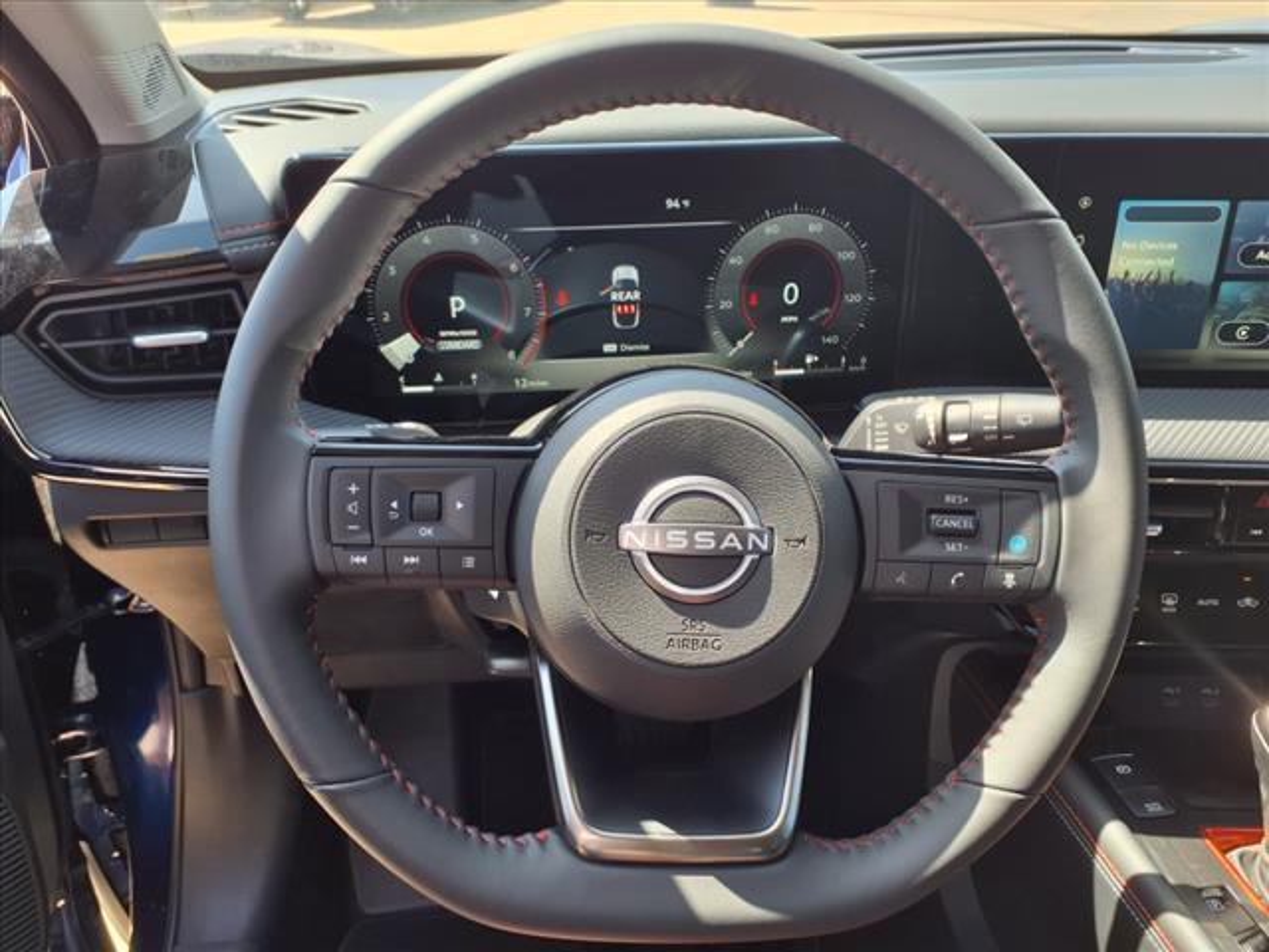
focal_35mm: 27
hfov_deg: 65.3
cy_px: 476
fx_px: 990
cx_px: 634
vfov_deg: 51.4
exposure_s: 1/132
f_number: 1.9
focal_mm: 3.58
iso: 40
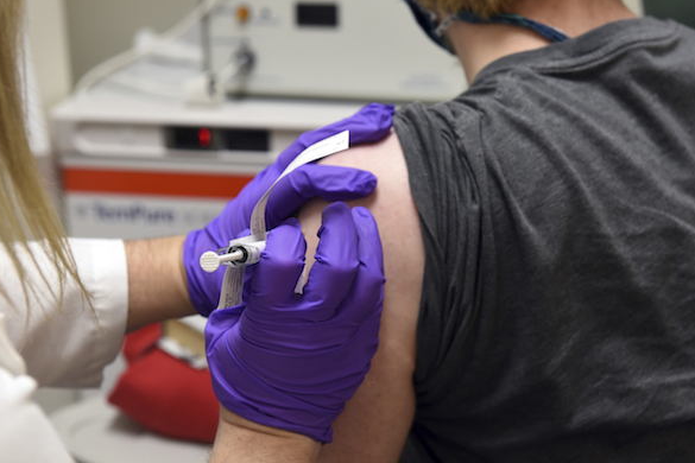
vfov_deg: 17.3
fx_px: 1525
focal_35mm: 79
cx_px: 397
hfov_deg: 25.6
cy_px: 218
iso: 1600
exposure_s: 1/60
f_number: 6.3
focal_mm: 66
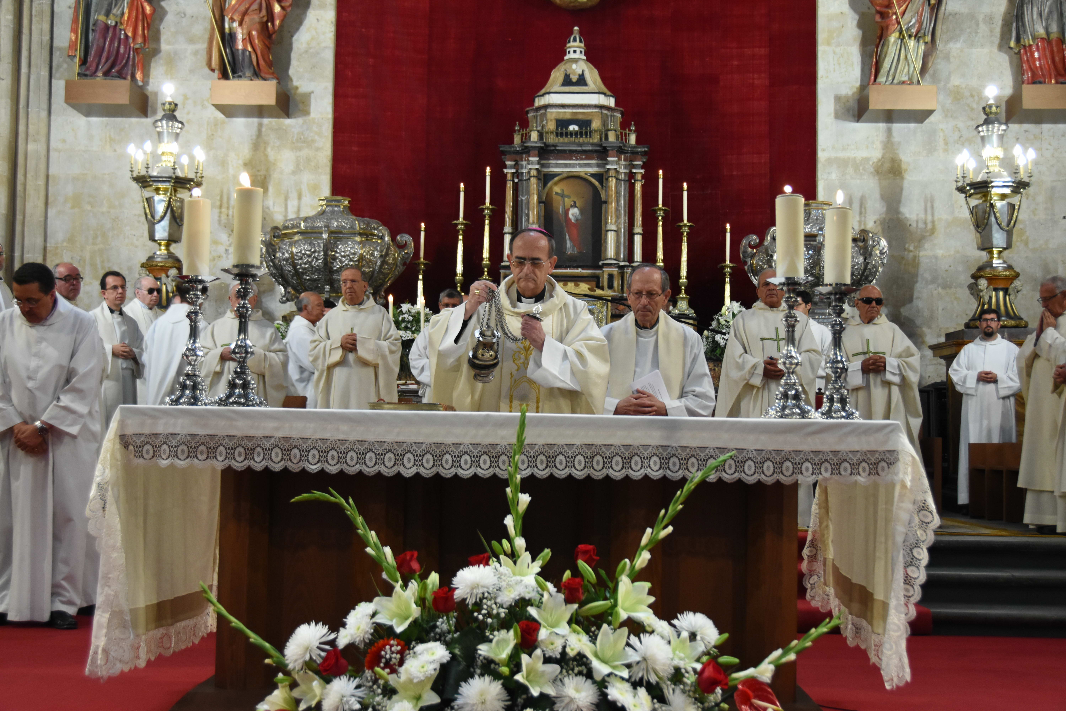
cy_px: 356
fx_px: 1421
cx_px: 533
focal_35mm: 48
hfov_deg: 41.1
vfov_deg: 28.1
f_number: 4.5
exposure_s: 1/60
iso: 1600
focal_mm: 32
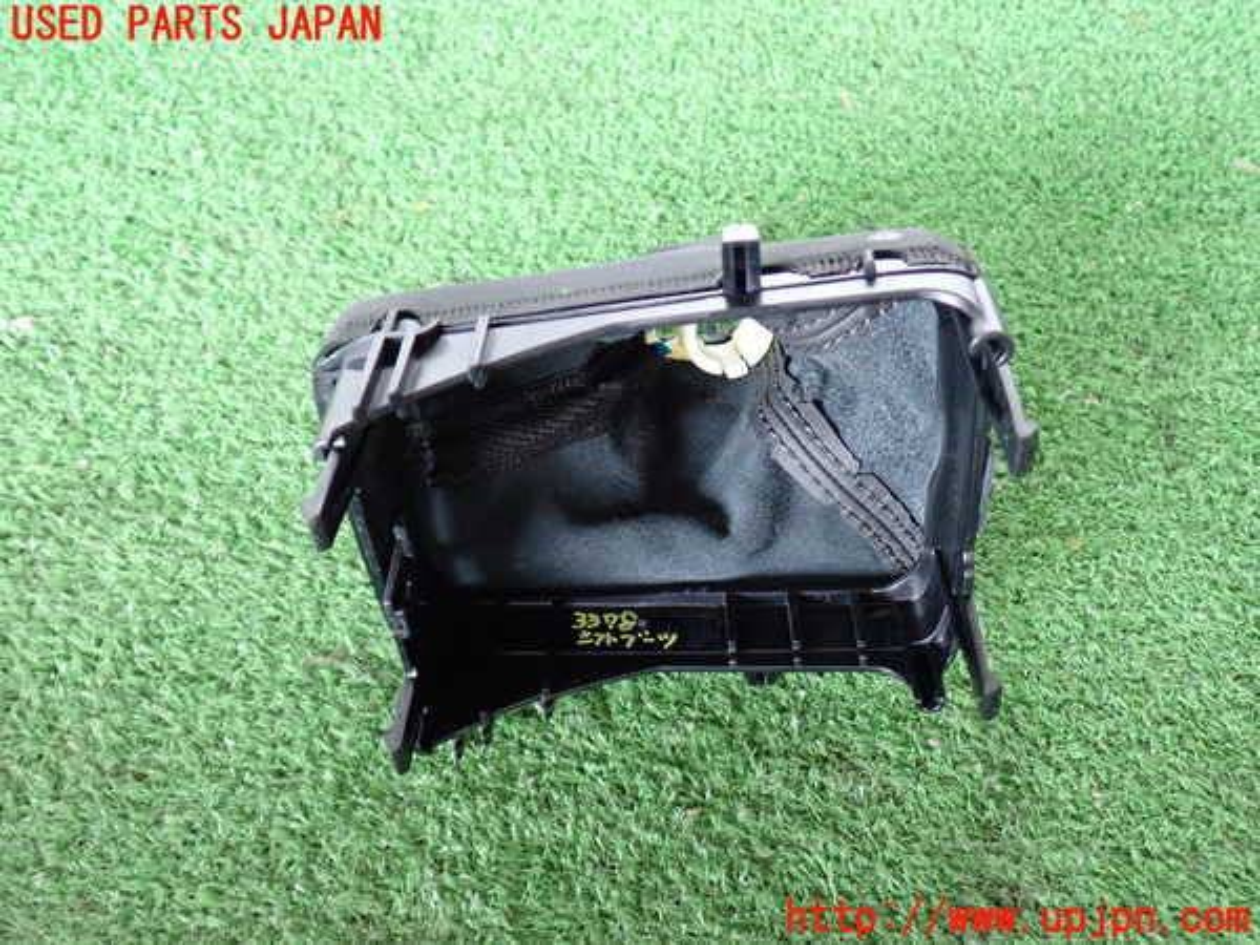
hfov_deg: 56.8
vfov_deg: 44.2
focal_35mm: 32
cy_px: 472
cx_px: 630
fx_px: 1165
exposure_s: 1/30
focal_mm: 5.79
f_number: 2.4
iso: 640
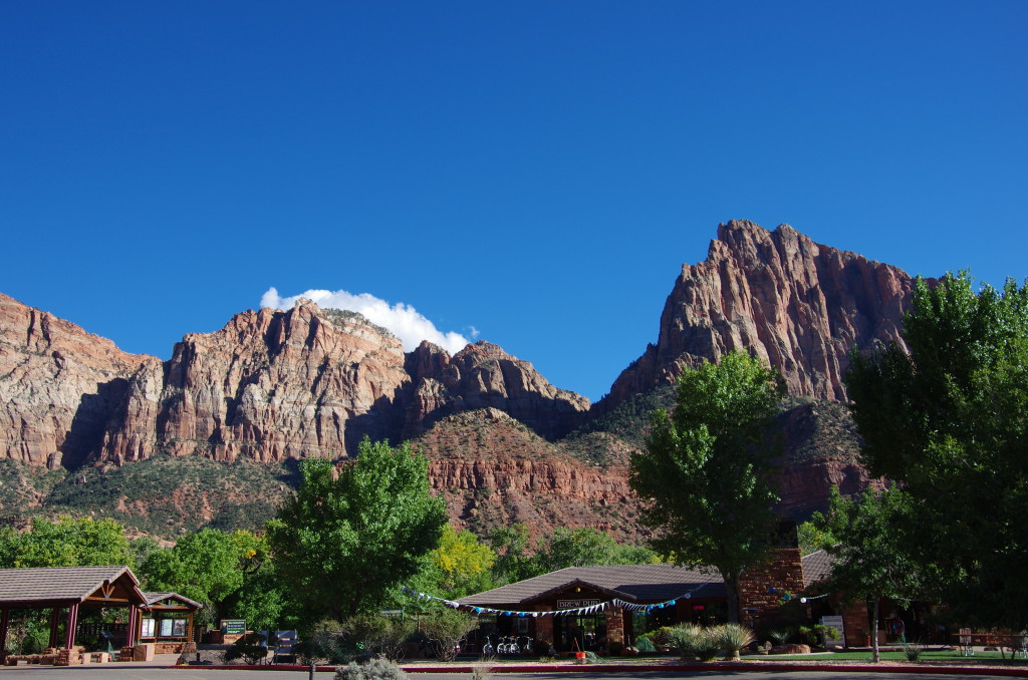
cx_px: 514
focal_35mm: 32
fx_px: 898
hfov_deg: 59.6
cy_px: 340
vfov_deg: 41.5
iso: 100
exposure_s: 1/160
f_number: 7.1
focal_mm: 21
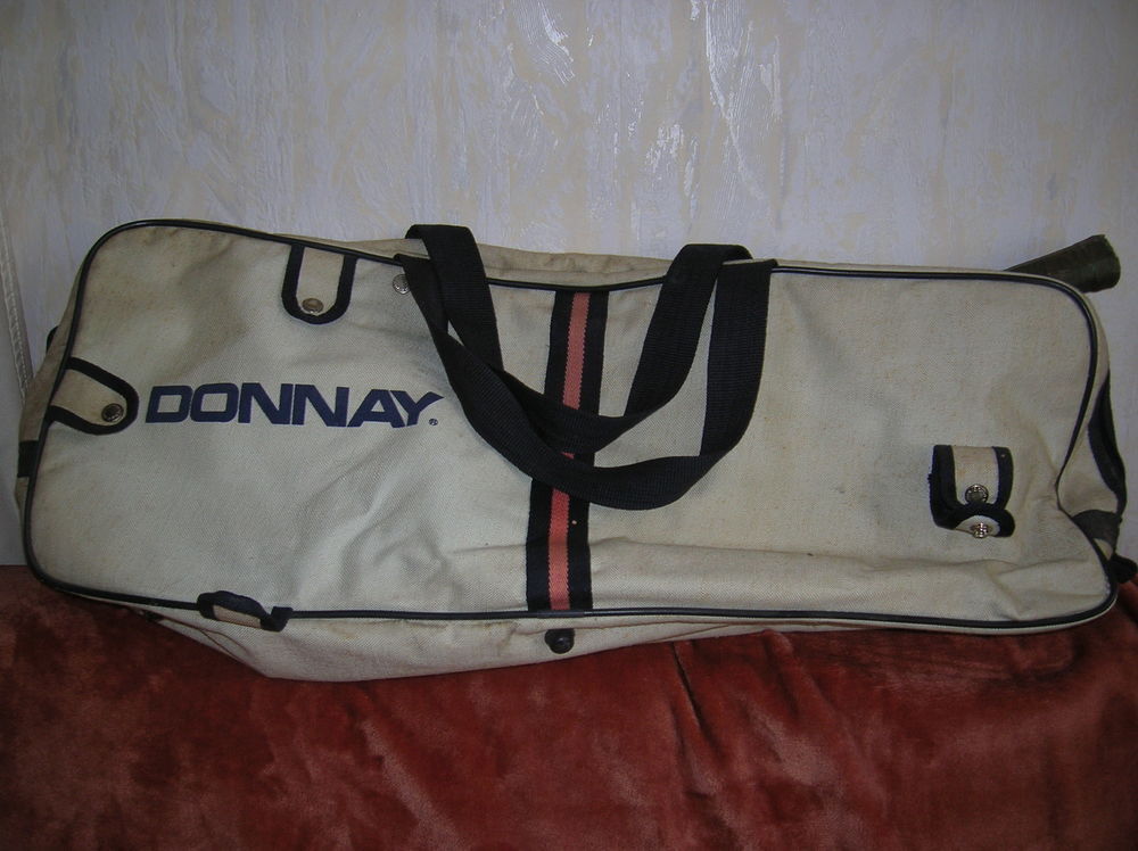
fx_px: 1117
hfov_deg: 54.0
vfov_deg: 41.7
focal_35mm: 34
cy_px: 426
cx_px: 569
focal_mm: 5.7
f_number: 2.9
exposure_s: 1/60.1
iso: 50
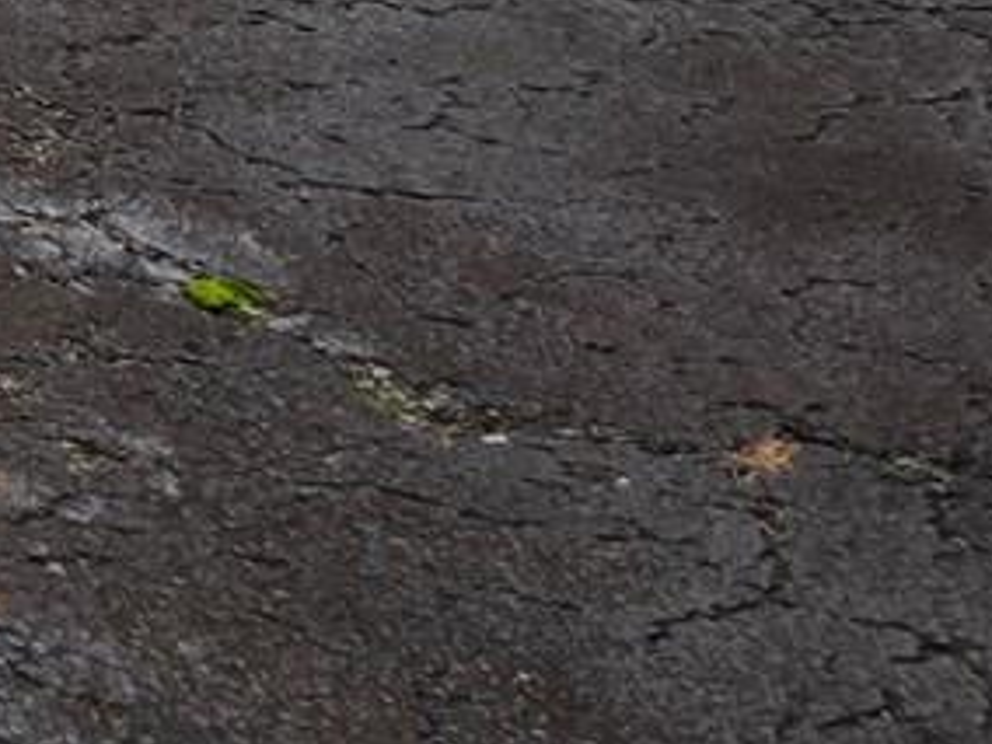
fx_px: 4757
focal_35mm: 166
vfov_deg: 8.3
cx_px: -2057
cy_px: -975
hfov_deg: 9.3
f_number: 1.8
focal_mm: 5.4
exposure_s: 1/201
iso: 25
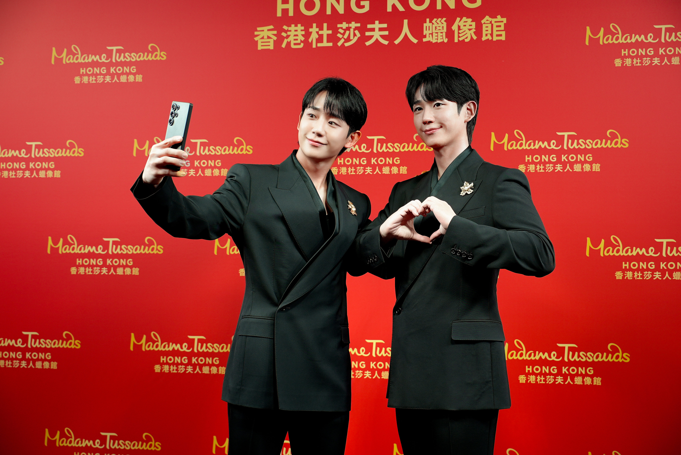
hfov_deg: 41.1
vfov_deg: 28.1
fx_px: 908
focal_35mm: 48
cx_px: 340
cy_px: 228
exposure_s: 1/160
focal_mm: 48
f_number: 4
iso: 320
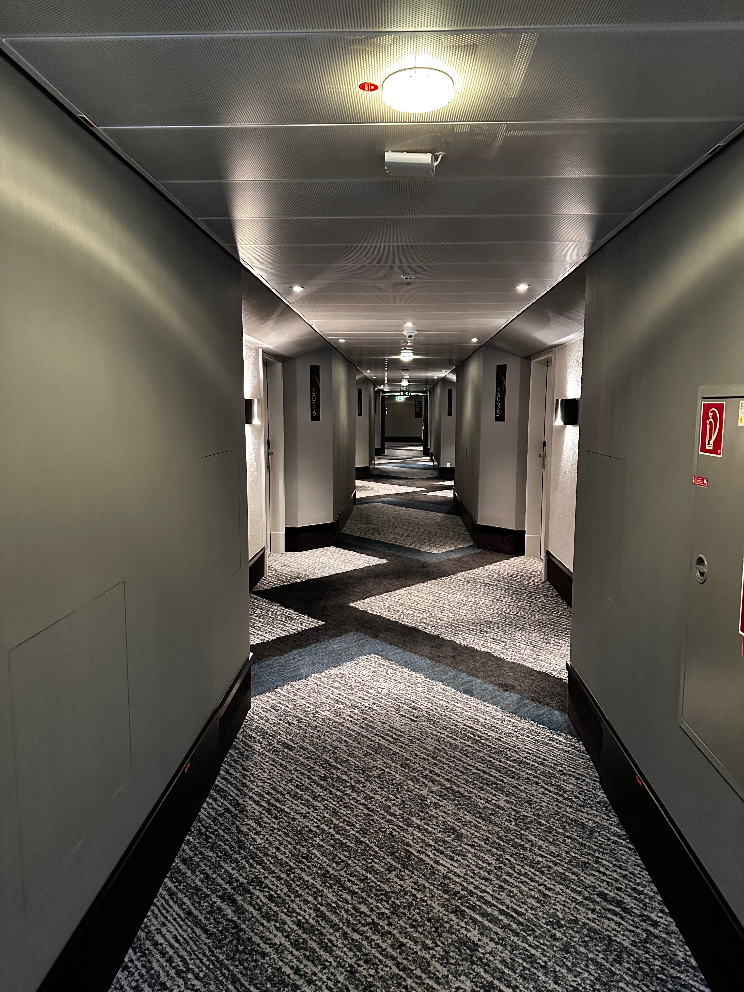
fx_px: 688
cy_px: 496
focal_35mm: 24
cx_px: 372
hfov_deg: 56.8
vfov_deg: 71.6
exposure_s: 1/33
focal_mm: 6.86
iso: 800
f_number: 1.78
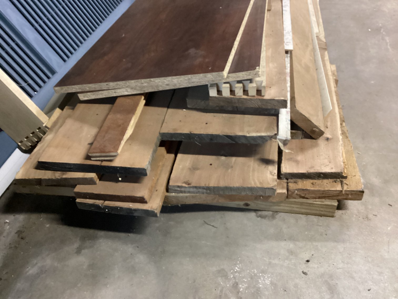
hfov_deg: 58.3
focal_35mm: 31
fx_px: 356
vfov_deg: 45.4
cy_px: 150
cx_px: 199
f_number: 2.4
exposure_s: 1/30
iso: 800
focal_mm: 3.3
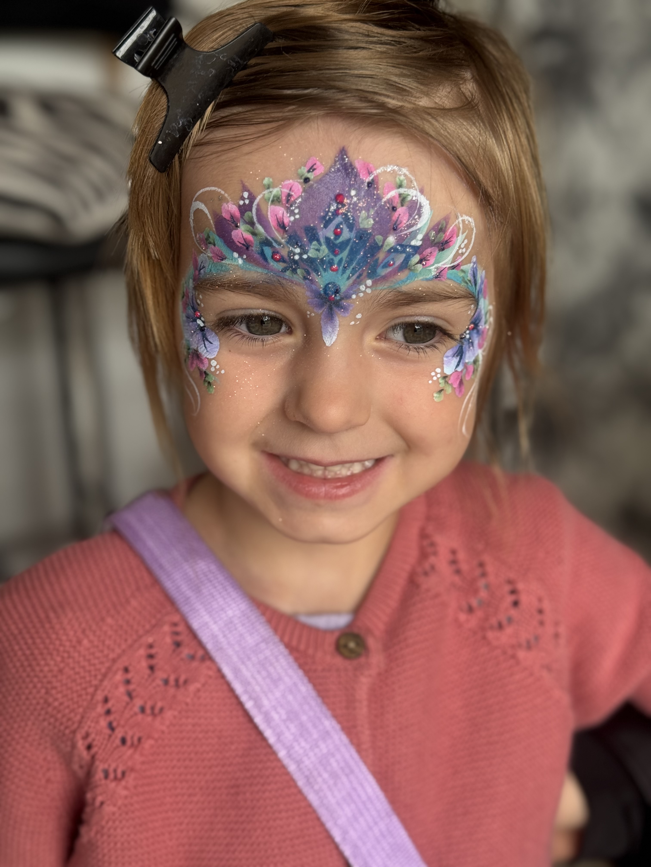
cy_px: 434
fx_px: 1204
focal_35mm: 48
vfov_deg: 39.7
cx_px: 326
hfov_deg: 30.3
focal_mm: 6.76
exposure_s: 1/121
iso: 64
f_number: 1.78
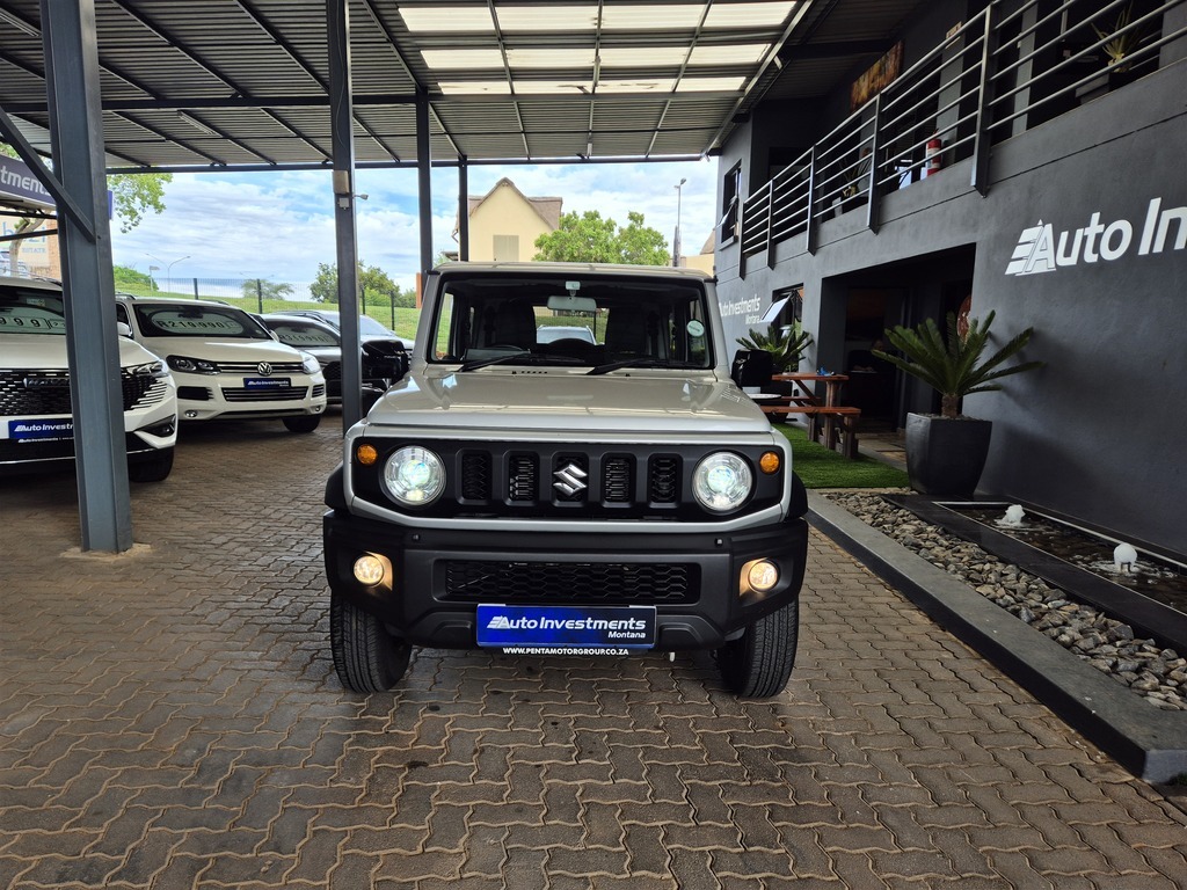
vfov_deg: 58.9
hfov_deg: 73.9
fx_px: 789
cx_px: 594
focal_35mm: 23
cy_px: 445
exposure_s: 1/399
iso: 25
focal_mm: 5.4
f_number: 1.8
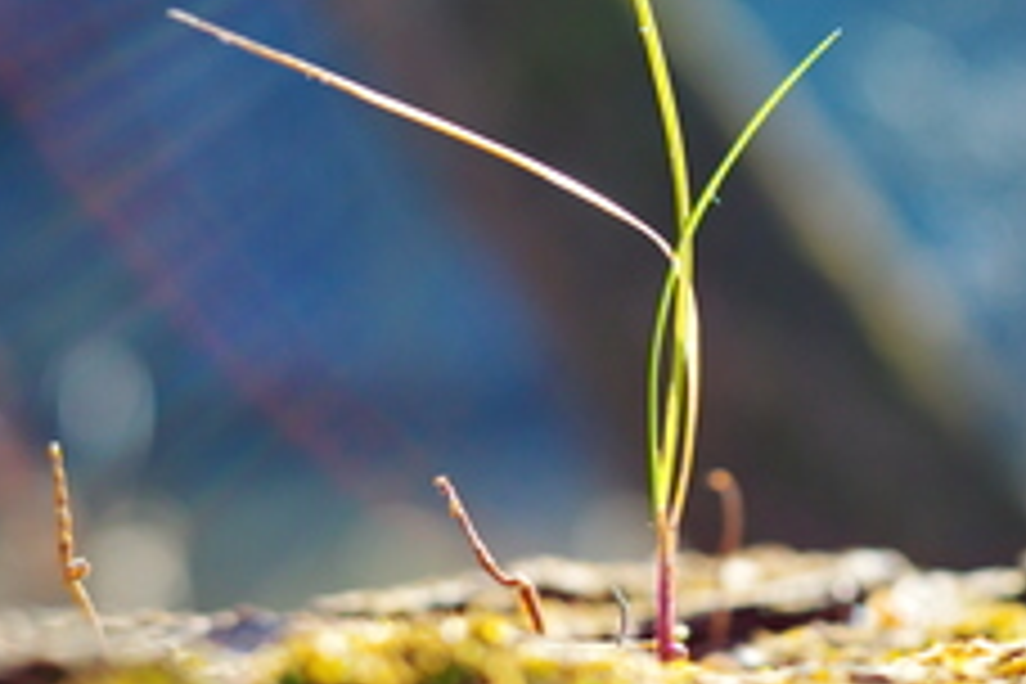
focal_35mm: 79
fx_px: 2251
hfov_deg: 24.9
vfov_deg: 17.3
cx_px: 922
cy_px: 346
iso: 200
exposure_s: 1/400
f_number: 2.8
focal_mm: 26
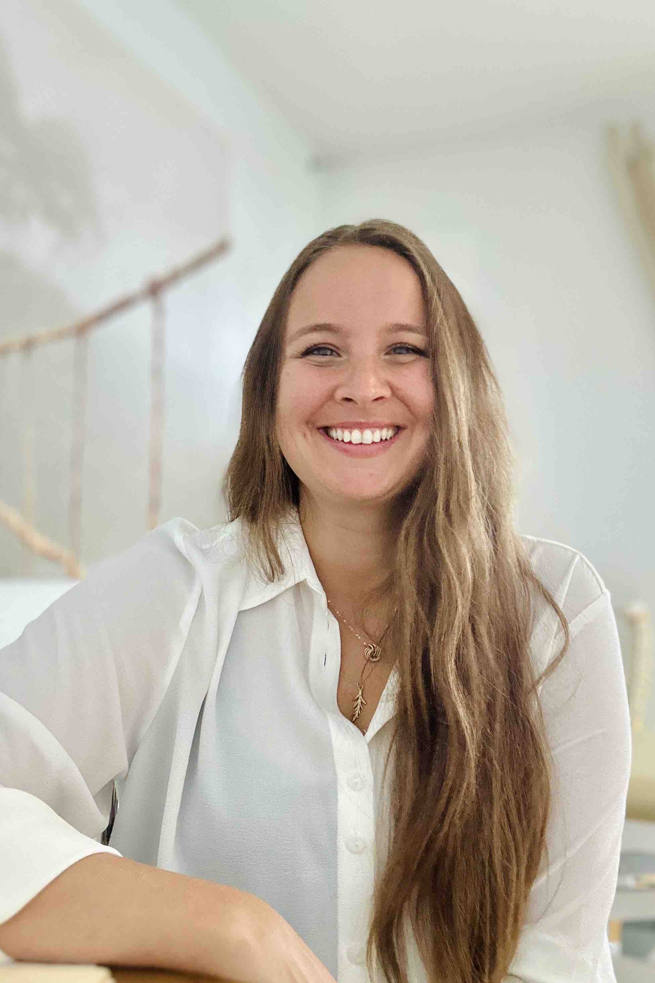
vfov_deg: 57.2
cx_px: 351
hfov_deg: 39.9
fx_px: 901
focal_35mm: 33
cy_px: 497
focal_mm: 2.69
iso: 250
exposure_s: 1/60
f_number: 1.9
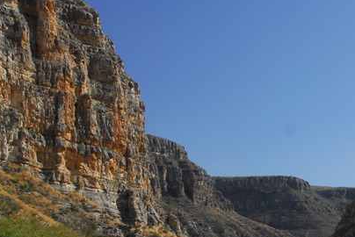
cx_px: 303
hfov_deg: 21.1
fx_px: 937
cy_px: 204
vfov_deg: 14.3
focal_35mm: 95
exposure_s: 1/160
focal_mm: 32
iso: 160
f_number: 7.1
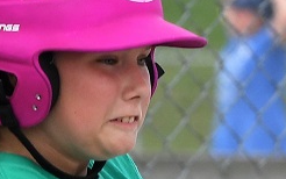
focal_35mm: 1083
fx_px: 8445
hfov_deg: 1.9
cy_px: 367
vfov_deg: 1.2
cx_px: 584
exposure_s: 1/1000
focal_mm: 140
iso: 360
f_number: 5.6
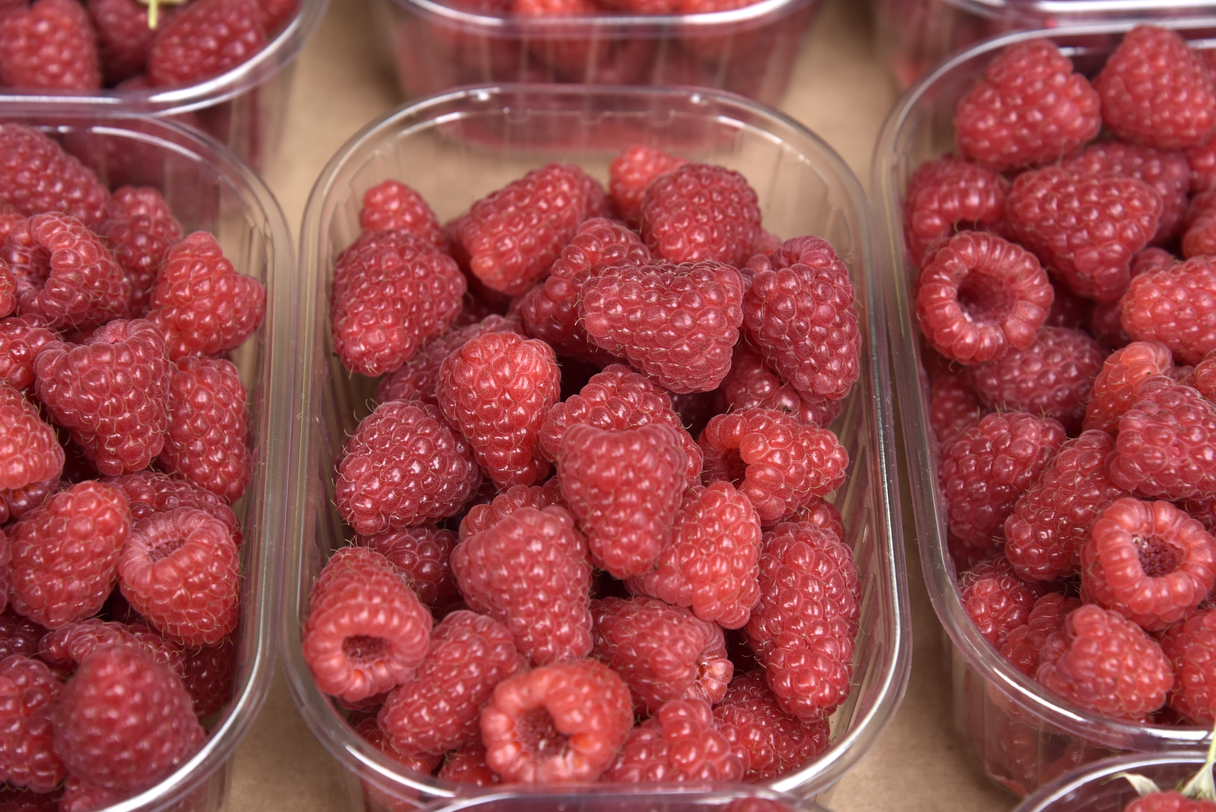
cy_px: 406
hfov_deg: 17.1
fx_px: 4055
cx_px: 608
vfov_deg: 11.4
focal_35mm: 120
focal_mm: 120
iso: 800
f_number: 7.1
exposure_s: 1/250
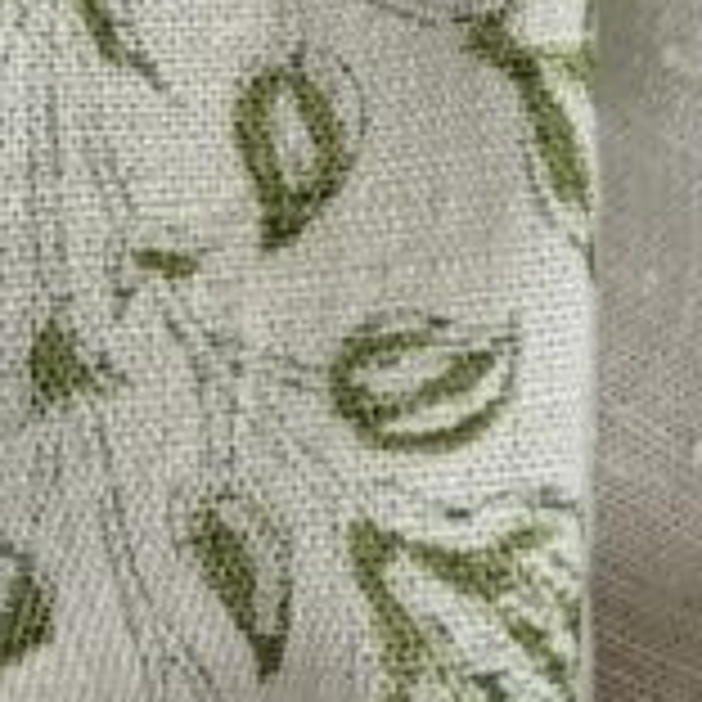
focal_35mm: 226
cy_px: -796
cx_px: 3150
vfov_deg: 7.4
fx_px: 5185
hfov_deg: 6.0
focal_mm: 4.25
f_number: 1.8
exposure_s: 1/225
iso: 25
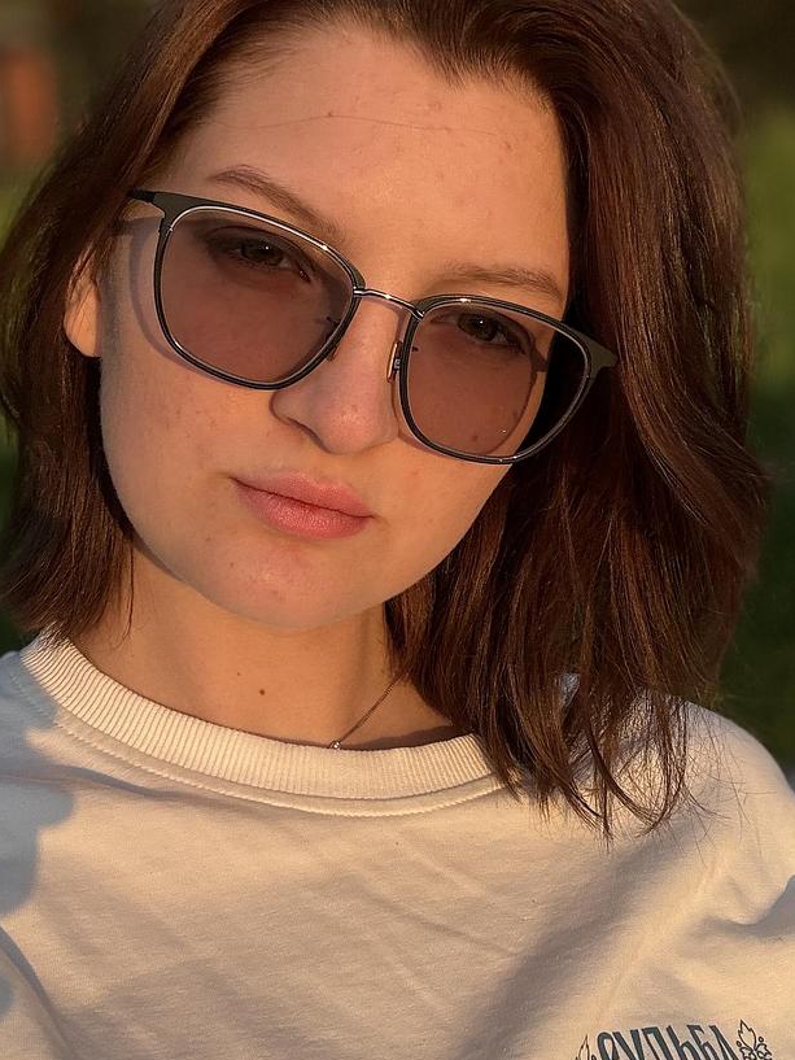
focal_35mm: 47
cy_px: 457
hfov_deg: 30.8
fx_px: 1439
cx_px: 341
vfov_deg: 40.3
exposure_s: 1/575
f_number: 1.9
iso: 25
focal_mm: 2.69
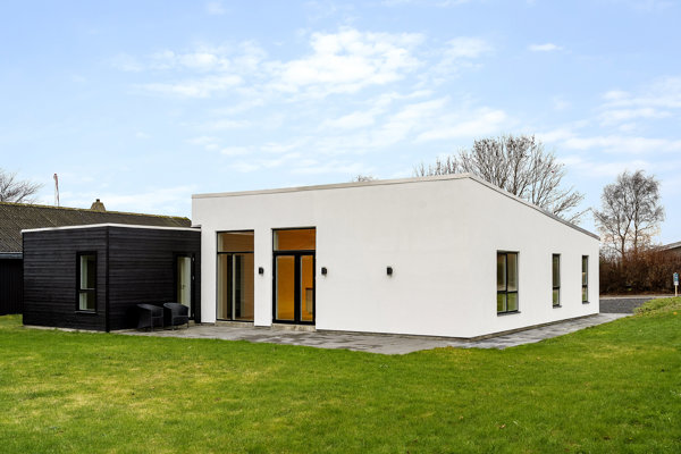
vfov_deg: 37.9
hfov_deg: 54.4
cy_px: 227
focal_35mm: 35
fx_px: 662
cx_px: 340
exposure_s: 1/15
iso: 200
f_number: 8
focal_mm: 35
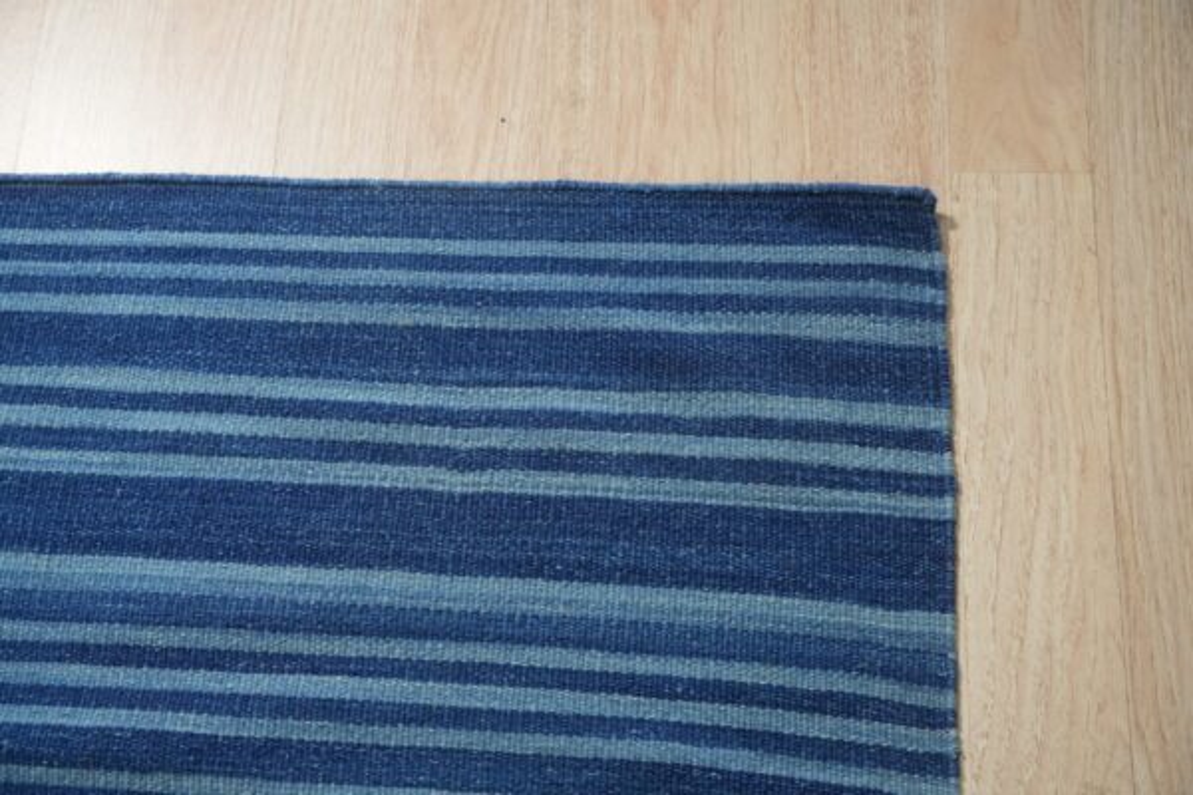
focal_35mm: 44
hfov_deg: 44.2
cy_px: 398
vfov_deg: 30.3
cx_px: 596
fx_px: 1468
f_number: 5
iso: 1000
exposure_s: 1/200
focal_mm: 44.3
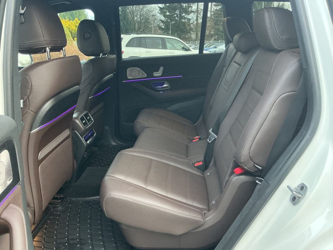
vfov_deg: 48.2
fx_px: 279
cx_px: 166
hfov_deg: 61.7
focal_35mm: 29
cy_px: 125
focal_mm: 3
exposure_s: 1/60
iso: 250
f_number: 1.8
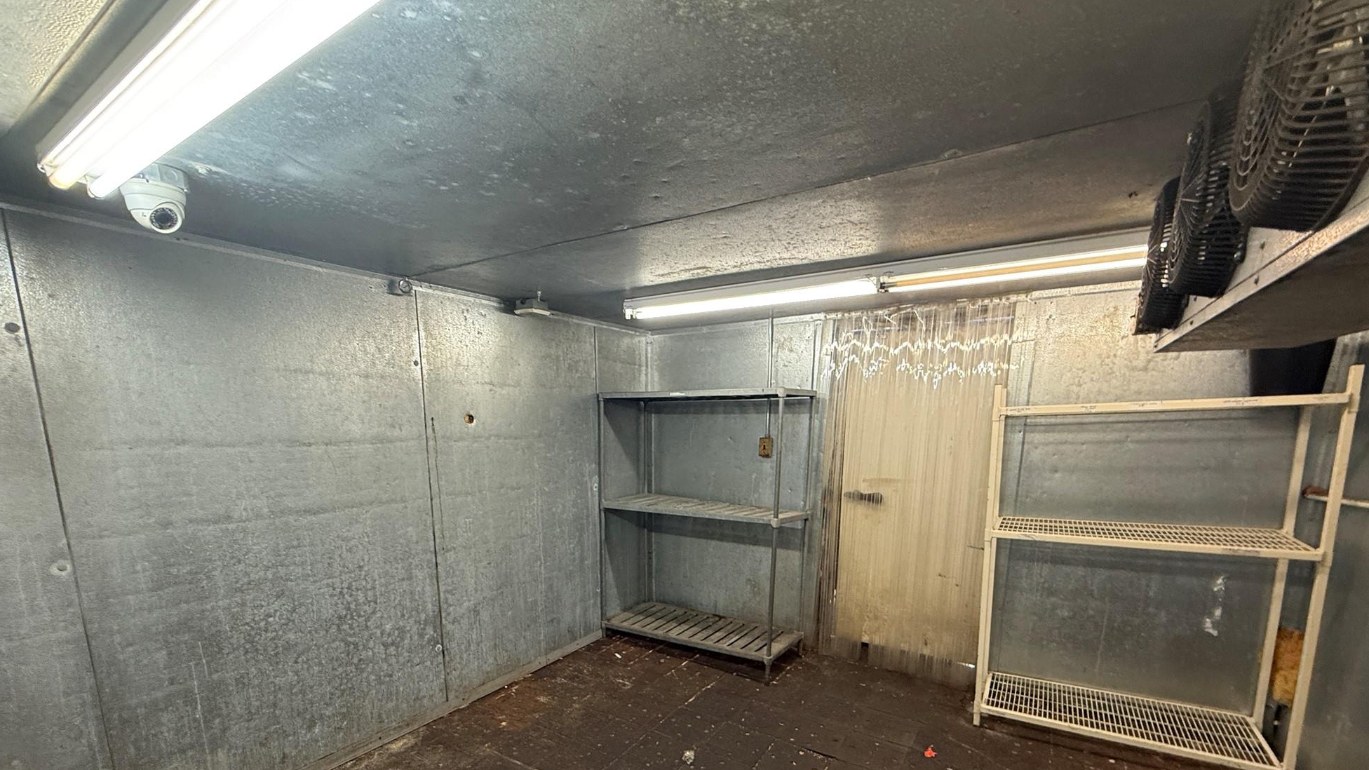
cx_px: 666
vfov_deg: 64.9
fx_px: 581
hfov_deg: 99.3
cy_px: 529
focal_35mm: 16
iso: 200
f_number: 2.2
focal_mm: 2.22
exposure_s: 1/60
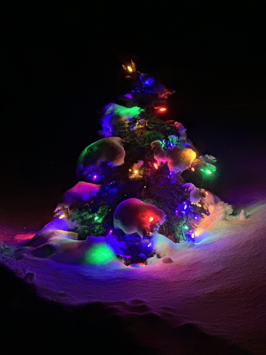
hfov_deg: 19.1
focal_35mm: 77
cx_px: 133
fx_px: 789
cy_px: 178
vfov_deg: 25.3
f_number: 2.8
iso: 2000
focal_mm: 9
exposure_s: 1/15
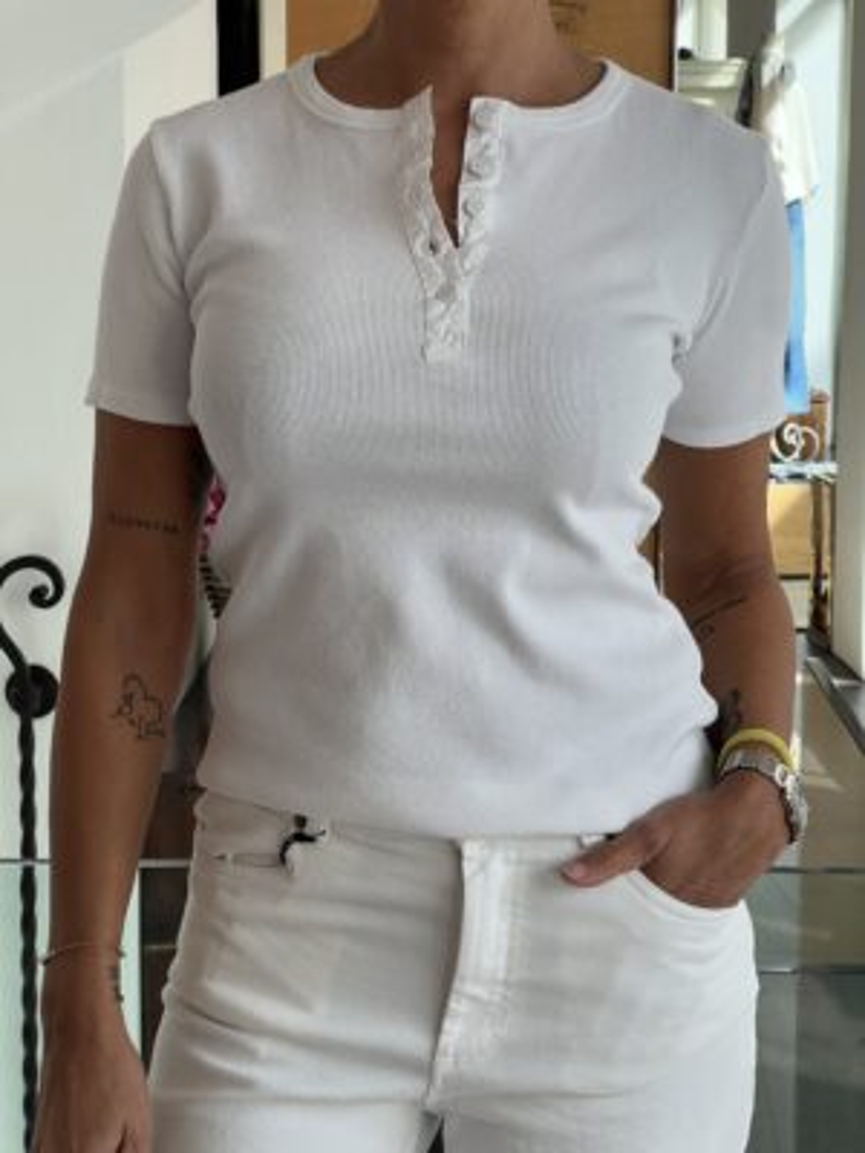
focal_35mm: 77
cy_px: 576
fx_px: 2565
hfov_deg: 19.1
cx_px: 432
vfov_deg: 25.3
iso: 40
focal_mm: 9
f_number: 2.8
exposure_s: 1/99
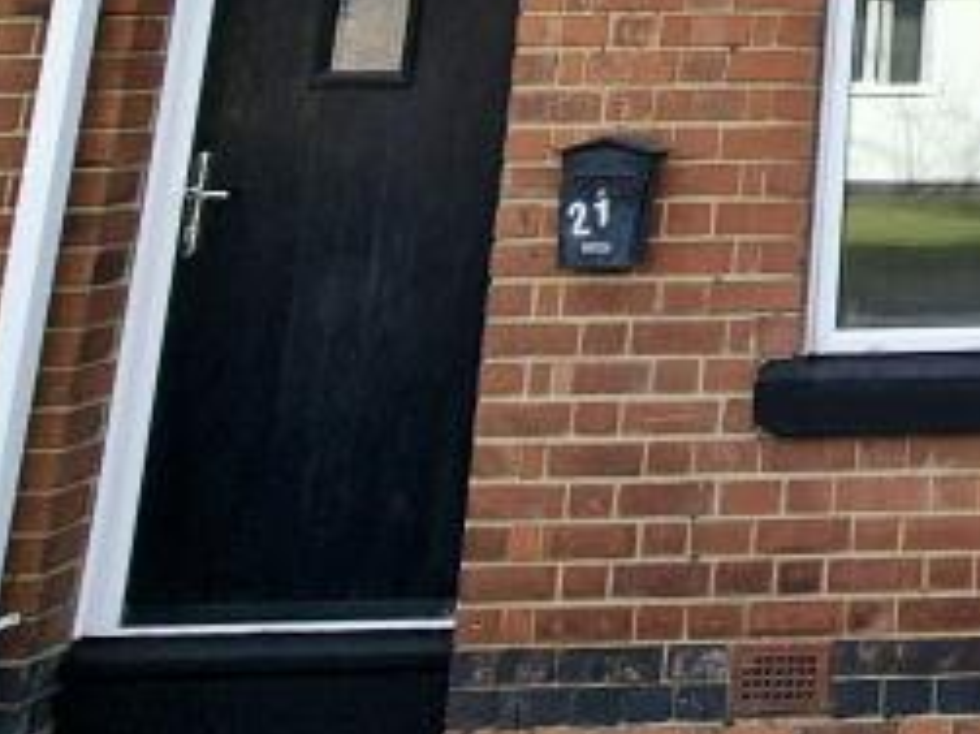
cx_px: 1480
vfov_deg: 22.6
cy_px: -359
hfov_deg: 26.2
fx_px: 1500
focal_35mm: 53
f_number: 2.2
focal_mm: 2.2
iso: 50
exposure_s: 1/2500
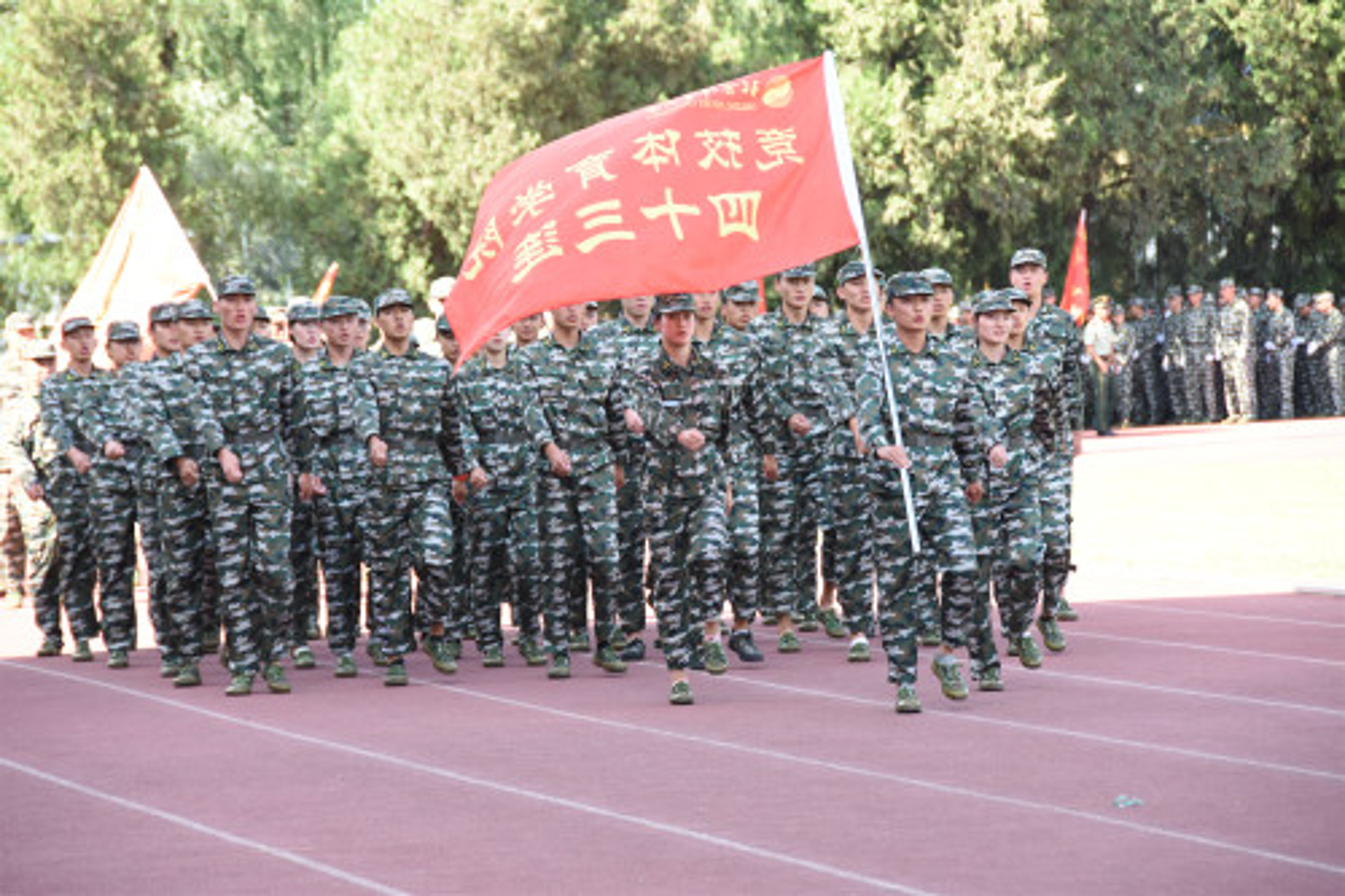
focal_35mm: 202
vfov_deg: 6.8
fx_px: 7563
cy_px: 448
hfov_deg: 10.2
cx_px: 672
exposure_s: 1/200
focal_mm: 135
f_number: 5.6
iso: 400
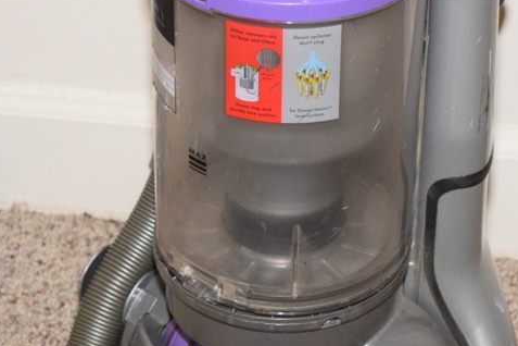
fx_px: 2490
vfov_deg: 7.9
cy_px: -10
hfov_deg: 11.9
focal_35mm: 173
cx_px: 293
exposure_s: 1/60
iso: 2000
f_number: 5.6
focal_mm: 55
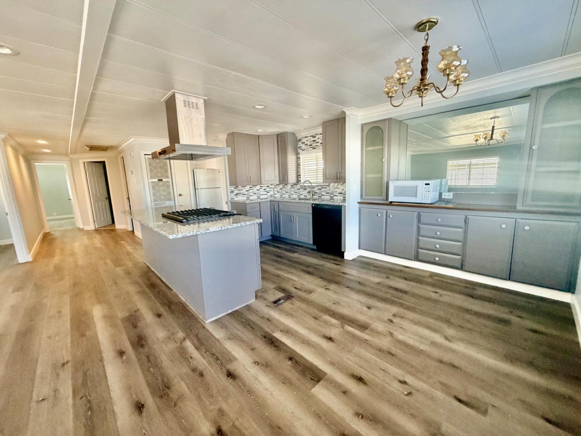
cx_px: 290
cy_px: 218
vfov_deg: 85.7
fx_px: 235
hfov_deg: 102.1
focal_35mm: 14
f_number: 2.2
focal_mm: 2.22
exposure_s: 1/94
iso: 320
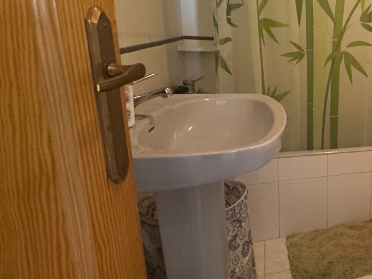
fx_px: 344
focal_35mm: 32
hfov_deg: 42.8
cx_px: 419
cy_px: 100
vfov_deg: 43.7
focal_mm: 2.22
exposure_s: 1/50
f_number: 2.2
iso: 640
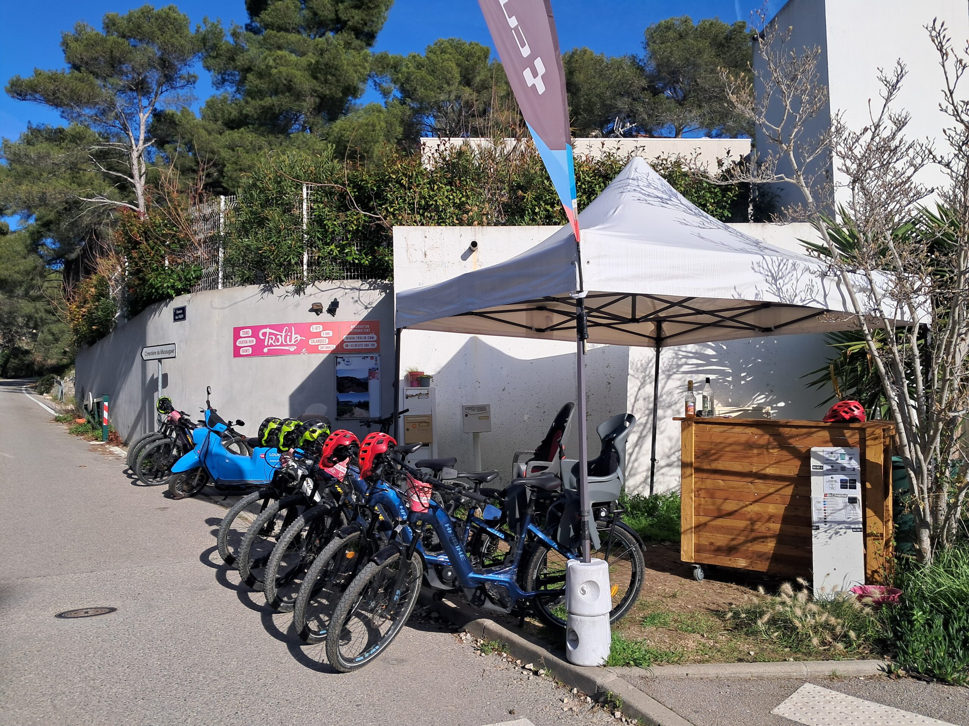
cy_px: 363
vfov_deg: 51.4
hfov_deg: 65.3
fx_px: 756
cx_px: 484
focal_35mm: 27
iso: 50
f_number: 1.8
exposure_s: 1/1195
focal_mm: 4
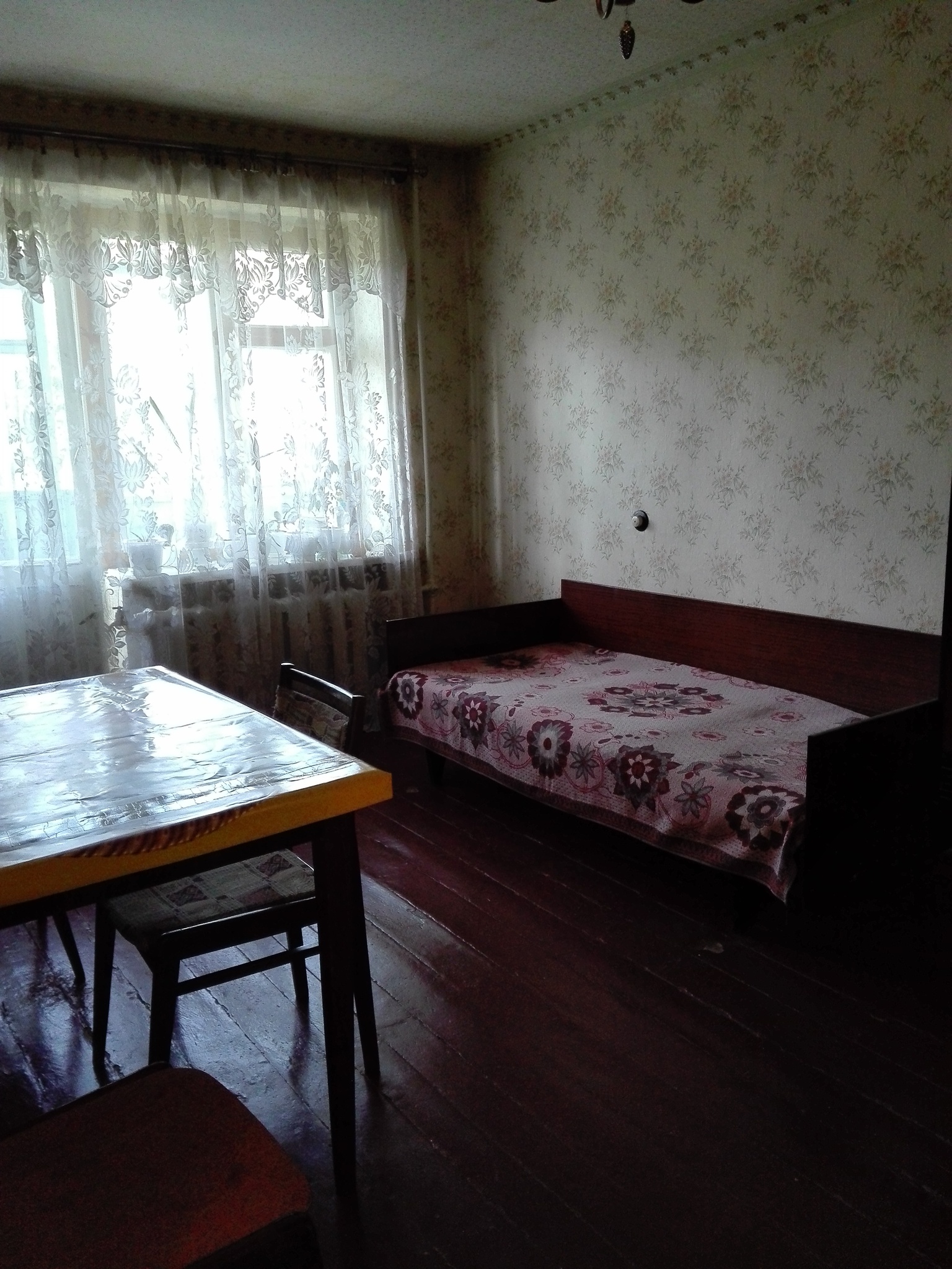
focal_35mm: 27
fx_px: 990
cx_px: 476
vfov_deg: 65.3
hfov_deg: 51.4
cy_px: 634
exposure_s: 1/33
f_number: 2
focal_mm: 3.79
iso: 380
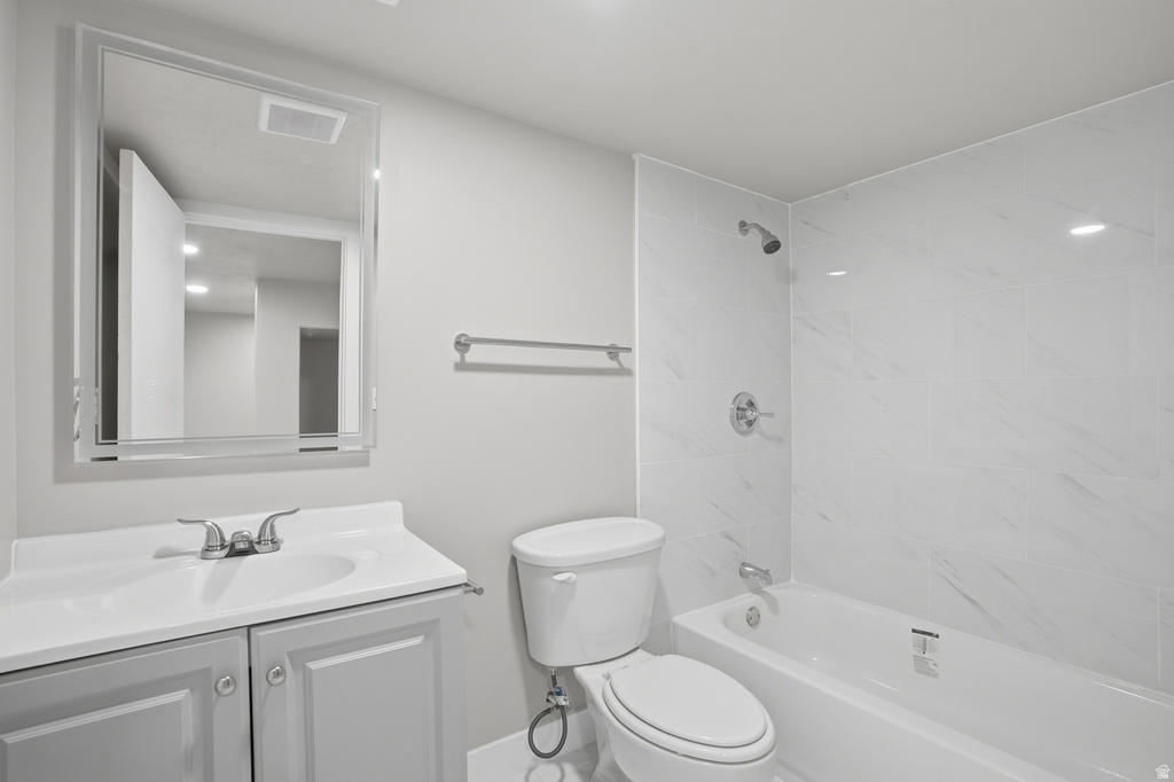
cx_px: 587
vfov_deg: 73.7
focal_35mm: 16
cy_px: 391
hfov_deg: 96.8
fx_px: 522
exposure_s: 1/80
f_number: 9
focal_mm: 16
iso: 250
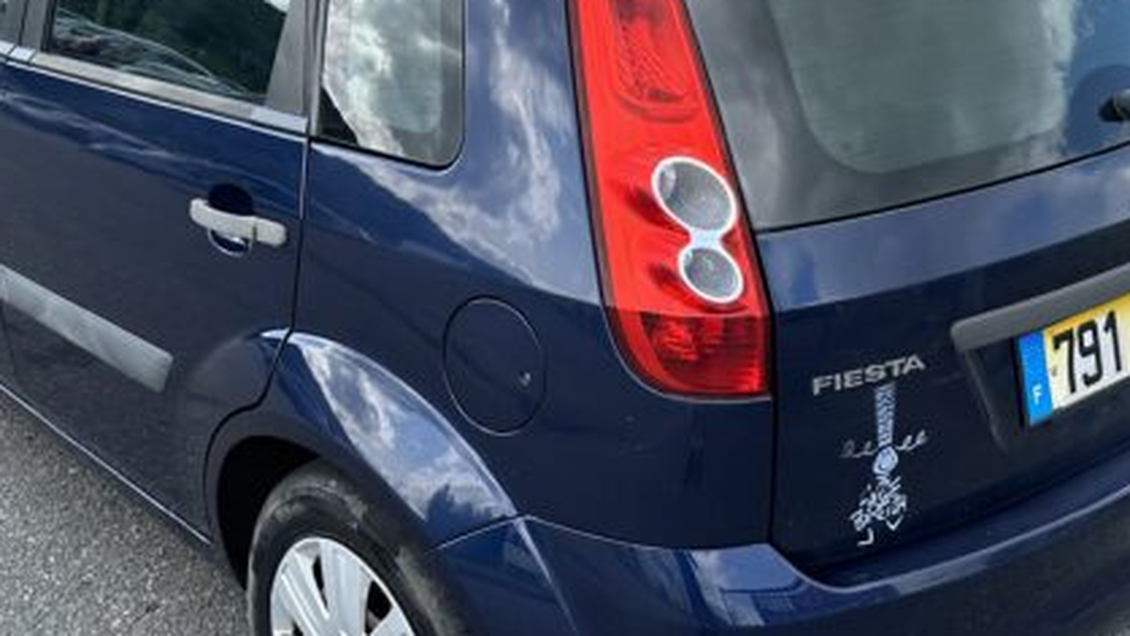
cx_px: 489
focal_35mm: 50
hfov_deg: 41.2
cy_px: 208
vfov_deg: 23.8
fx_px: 1498
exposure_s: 1/1241
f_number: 1.78
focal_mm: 6.86
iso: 80
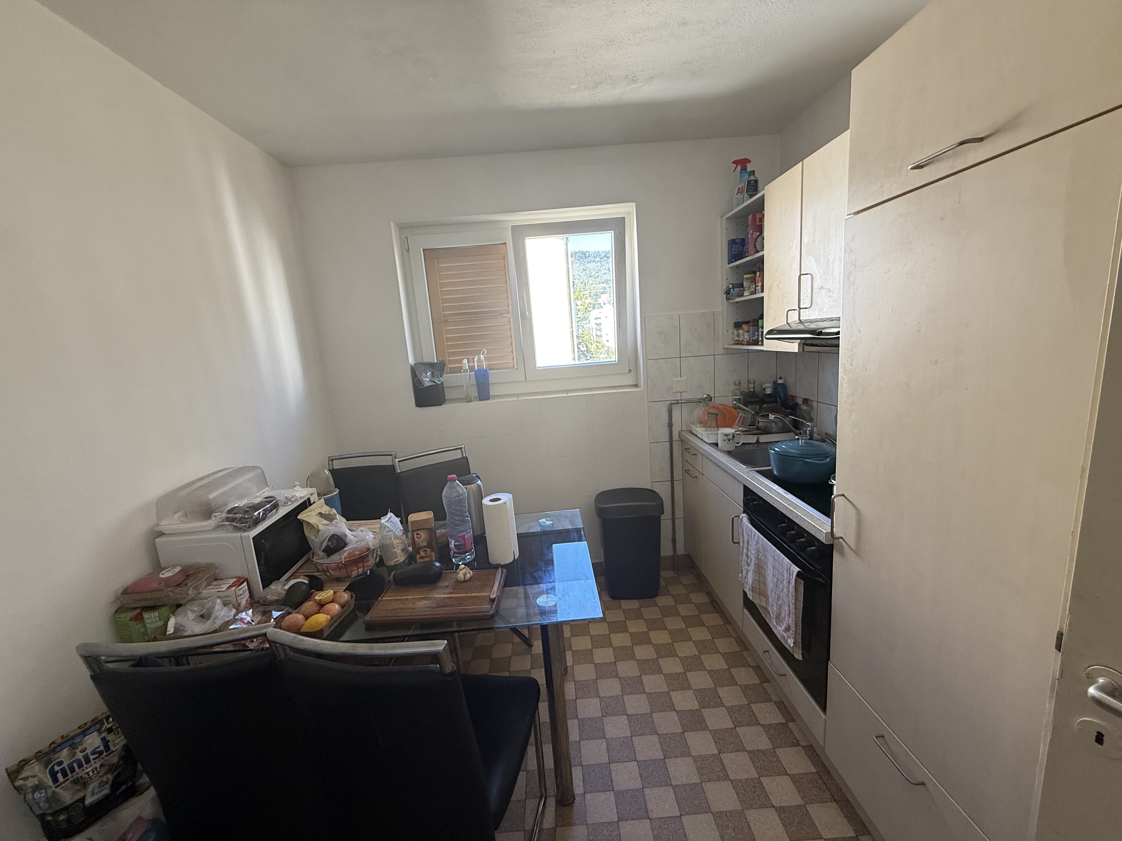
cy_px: 420
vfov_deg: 85.7
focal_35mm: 14
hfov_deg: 102.1
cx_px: 561
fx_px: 454
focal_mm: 2.22
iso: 200
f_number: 2.2
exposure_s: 1/99
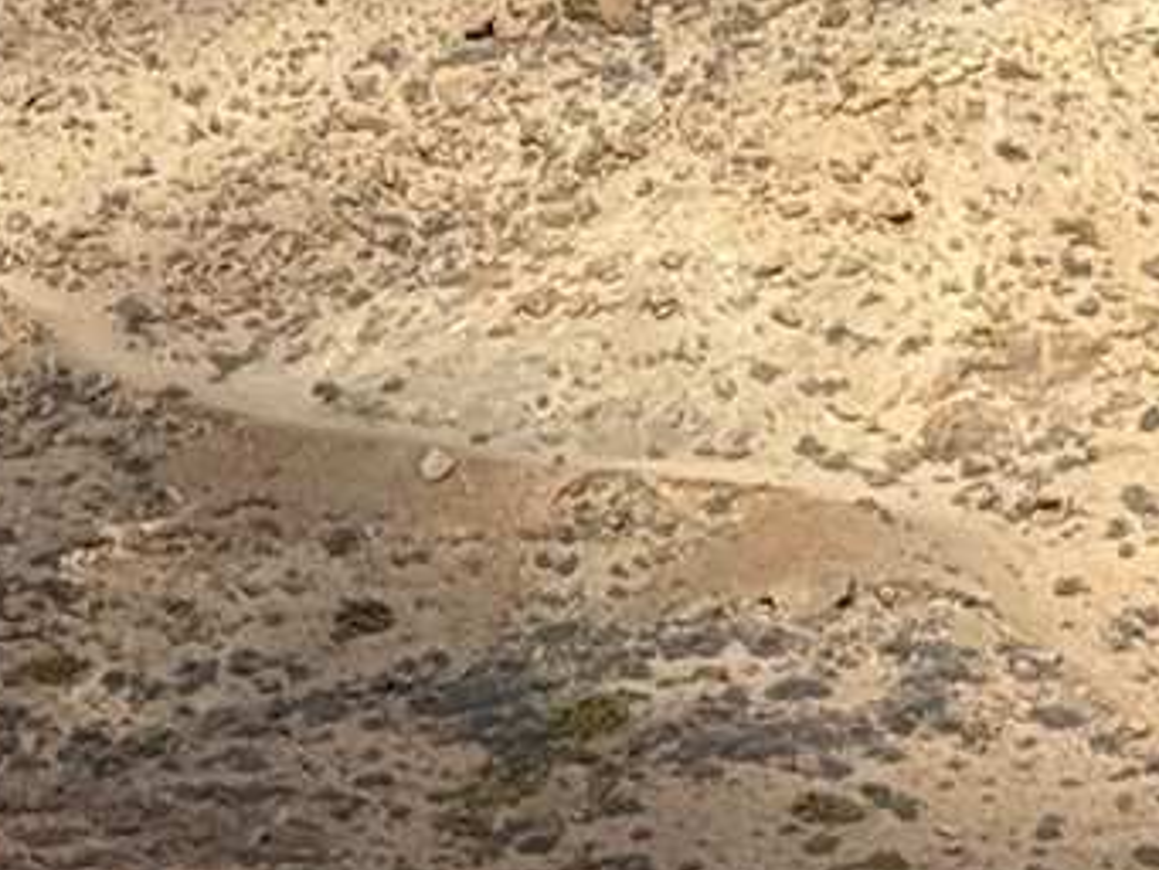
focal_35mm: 288
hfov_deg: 6.4
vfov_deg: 5.2
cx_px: -2063
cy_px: 211
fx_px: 9646
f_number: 1.78
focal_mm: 6.76
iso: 64
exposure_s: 1/4878
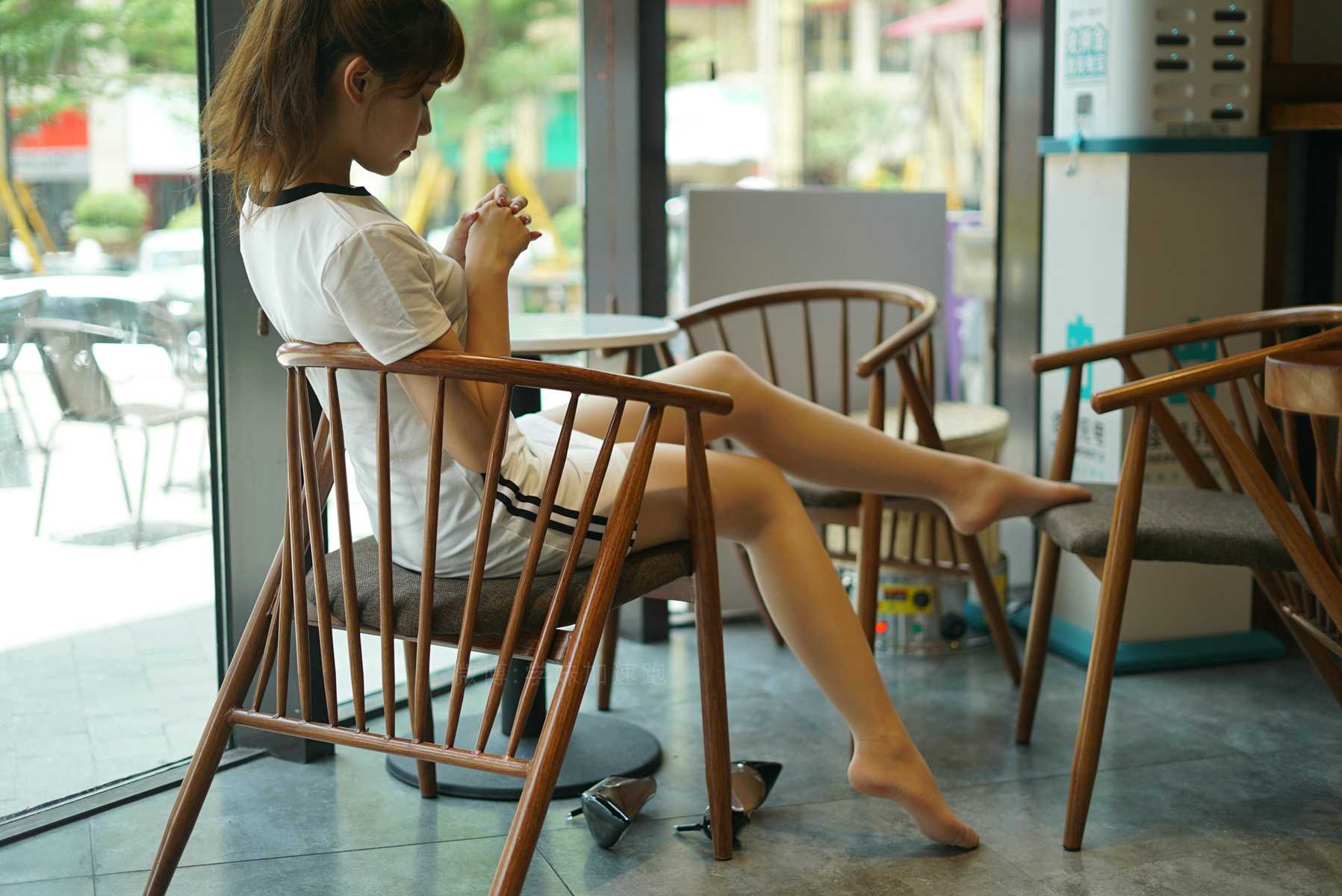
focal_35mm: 50
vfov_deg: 27.0
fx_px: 1865
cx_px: 671
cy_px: 448
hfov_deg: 39.6
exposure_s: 1/800
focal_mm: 50
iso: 200
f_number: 1.8
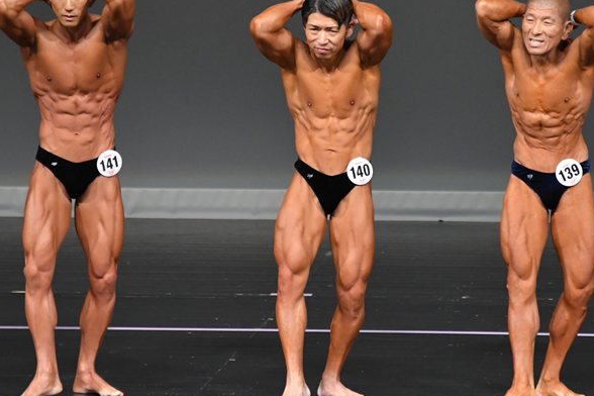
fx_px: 8150
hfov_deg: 4.2
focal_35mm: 494
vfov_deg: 2.8
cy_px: 195
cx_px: 344
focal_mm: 250
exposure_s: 1/400
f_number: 5.6
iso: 4000
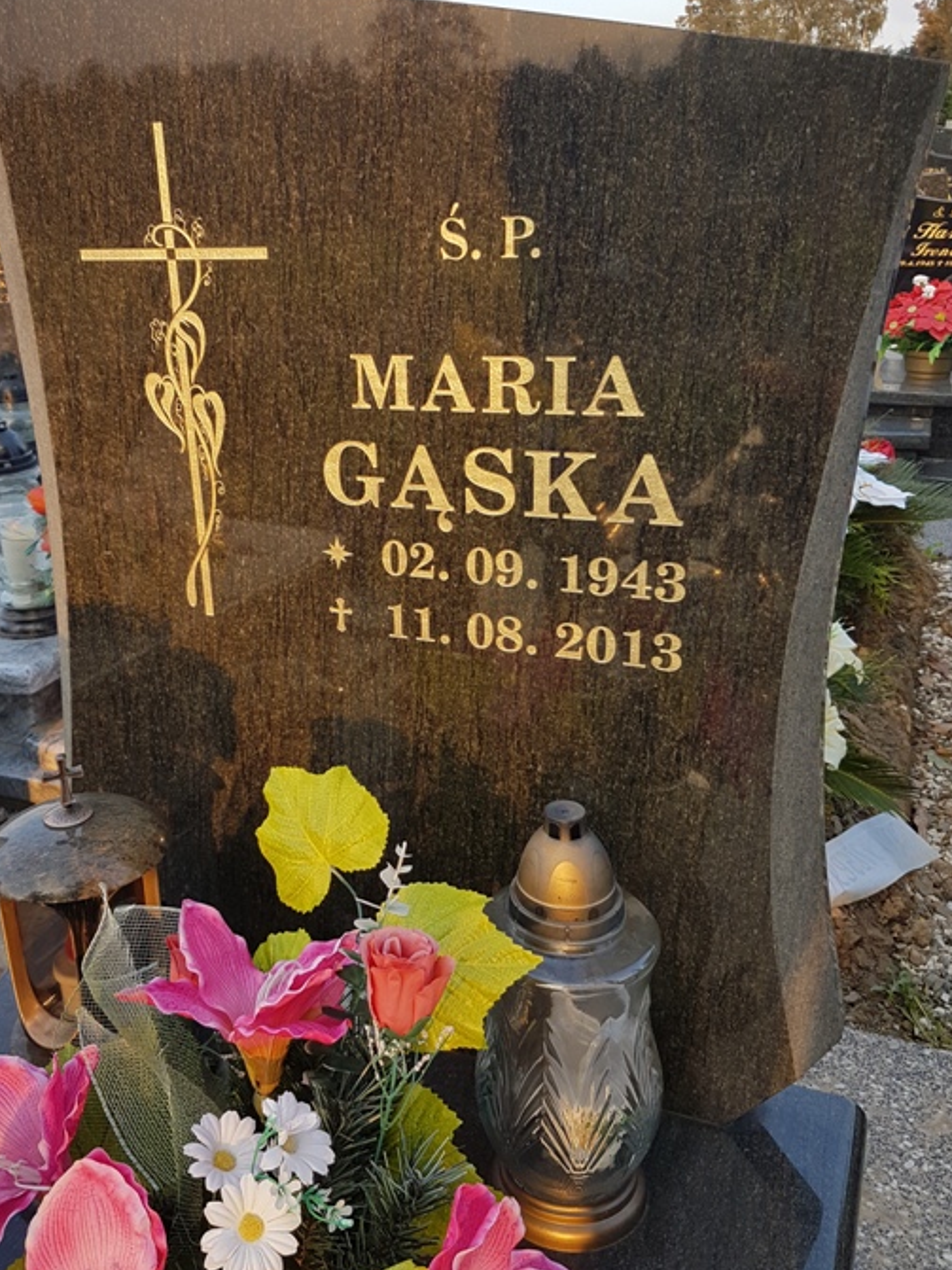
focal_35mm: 31
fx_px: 1137
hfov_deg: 45.3
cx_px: 401
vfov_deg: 58.4
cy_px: 623
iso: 40
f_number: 1.7
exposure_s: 1/270
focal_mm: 4.2
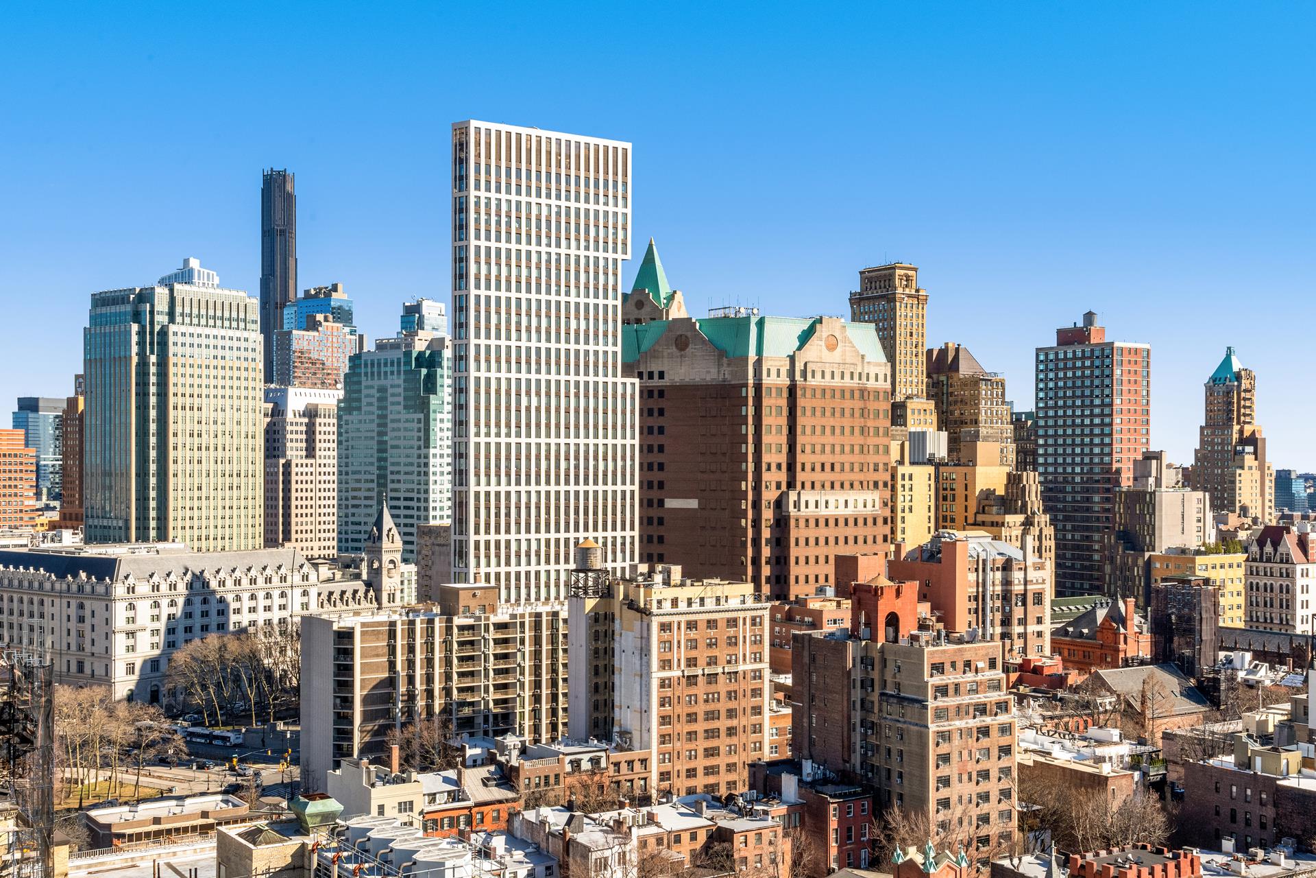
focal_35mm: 38
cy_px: 439
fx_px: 1389
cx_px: 658
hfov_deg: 50.7
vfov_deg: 35.1
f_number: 16
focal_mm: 38
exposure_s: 1/500
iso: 2000
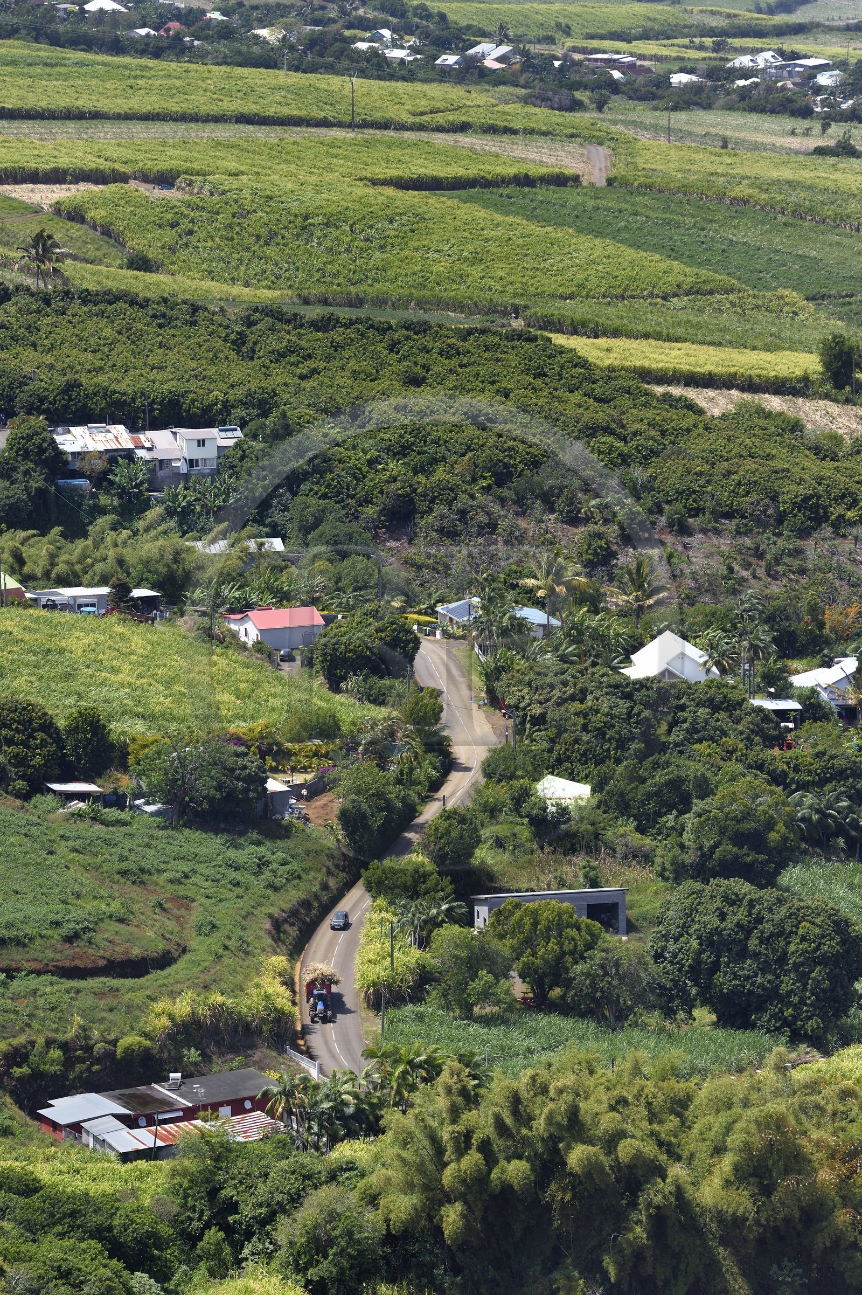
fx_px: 7189
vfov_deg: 10.3
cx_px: 431
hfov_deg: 6.9
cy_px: 648
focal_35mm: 200
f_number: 10
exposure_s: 1/250
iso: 200
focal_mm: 200
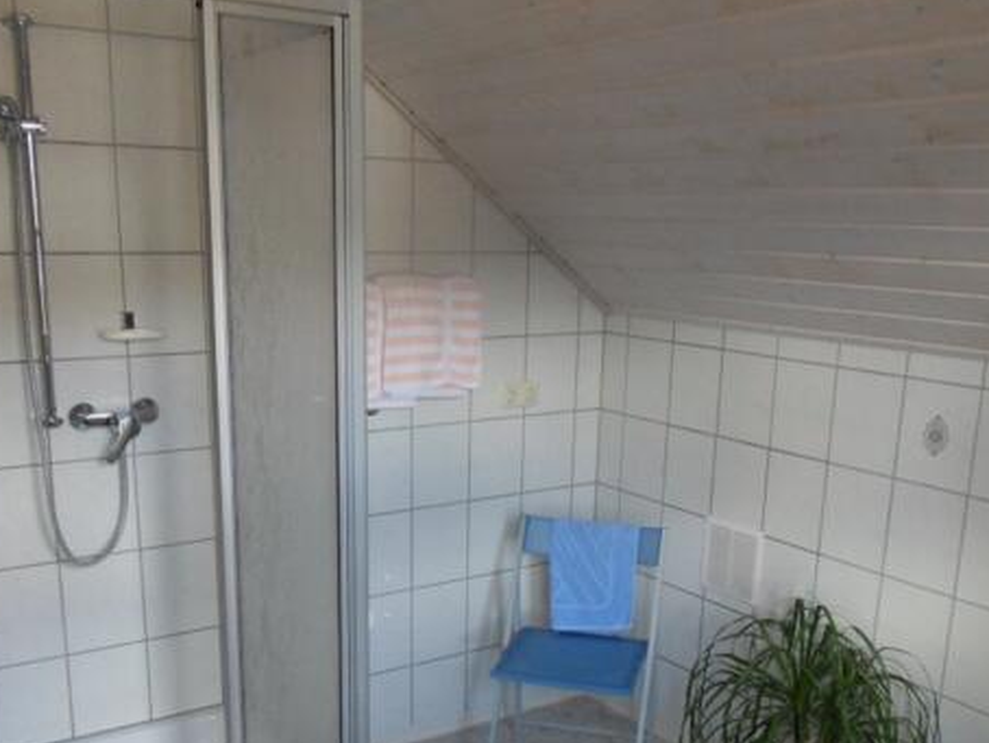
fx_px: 886
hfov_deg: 58.3
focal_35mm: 31
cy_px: 468
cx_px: 502
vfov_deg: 45.1
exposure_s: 1/30
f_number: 3.3
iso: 200
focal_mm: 4.2
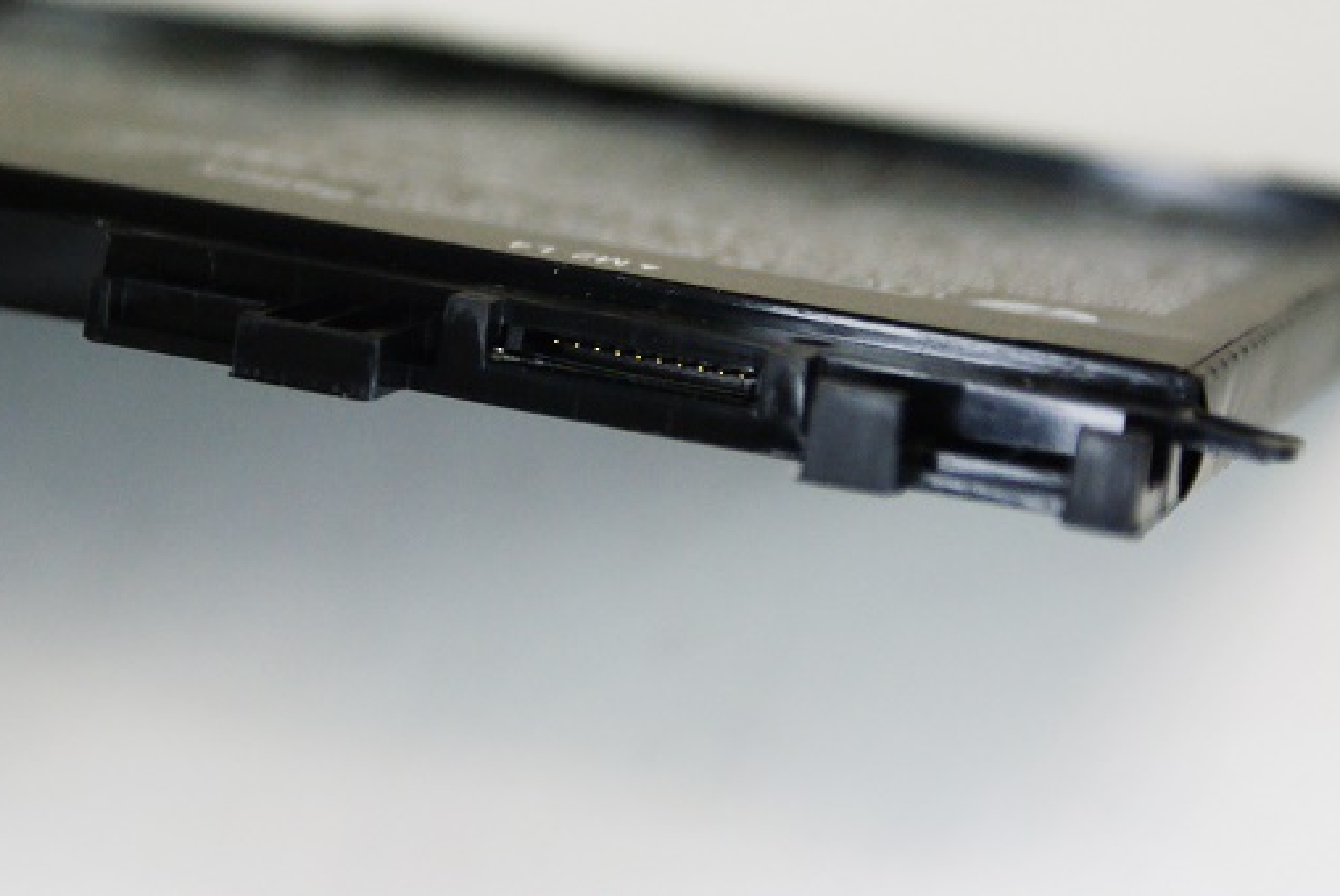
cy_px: 389
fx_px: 4472
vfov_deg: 11.5
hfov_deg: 17.0
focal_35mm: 120
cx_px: 648
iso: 1600
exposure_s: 1/160
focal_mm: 70
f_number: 5.6
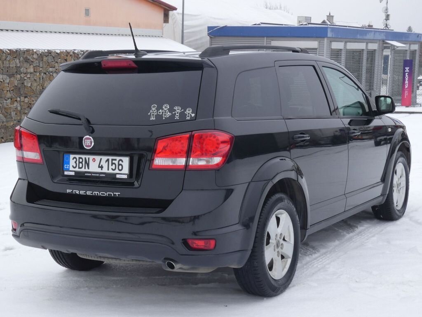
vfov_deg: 24.0
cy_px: 158
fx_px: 744
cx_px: 211
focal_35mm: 61
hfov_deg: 31.7
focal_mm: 10.8
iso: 160
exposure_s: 1/80
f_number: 5.6
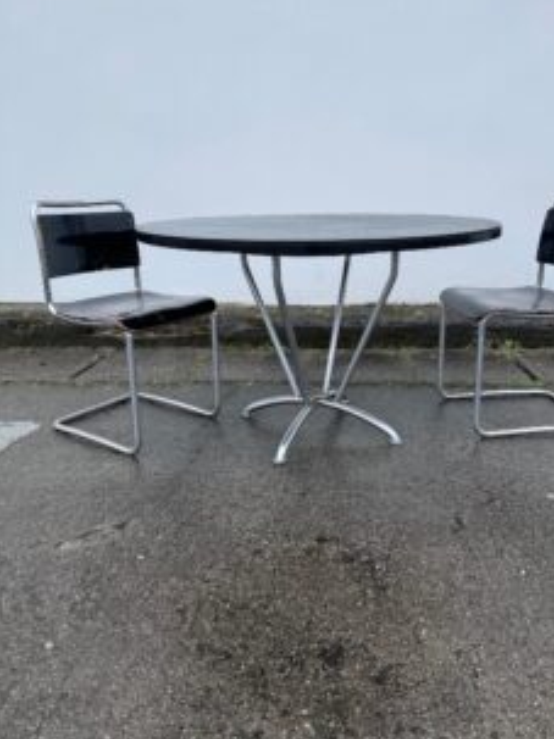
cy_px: 328
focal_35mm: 28
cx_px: 321
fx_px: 598
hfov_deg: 49.5
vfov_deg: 63.3
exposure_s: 1/1151
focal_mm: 6.76
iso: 80
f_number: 1.78
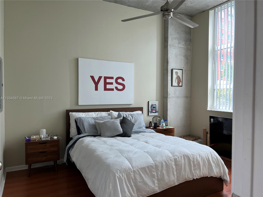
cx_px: 132
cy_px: 98
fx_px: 198
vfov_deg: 53.1
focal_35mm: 26
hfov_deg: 67.3
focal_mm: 5.7
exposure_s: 1/161
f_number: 1.5
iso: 50
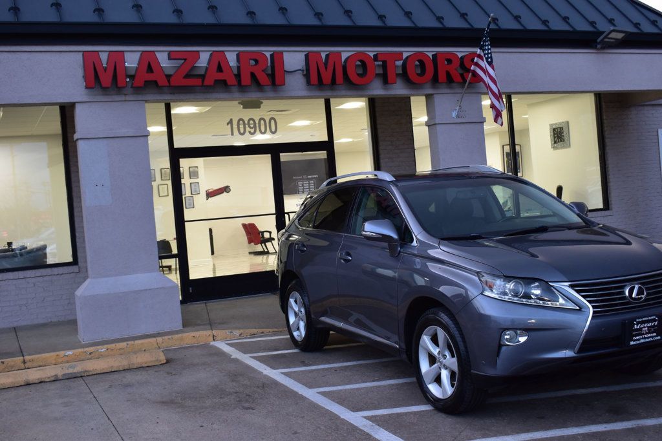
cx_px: 331
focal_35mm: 44
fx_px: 800
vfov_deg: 30.8
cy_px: 220
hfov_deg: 45.0
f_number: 7.1
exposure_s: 1/25
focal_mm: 29
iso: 400
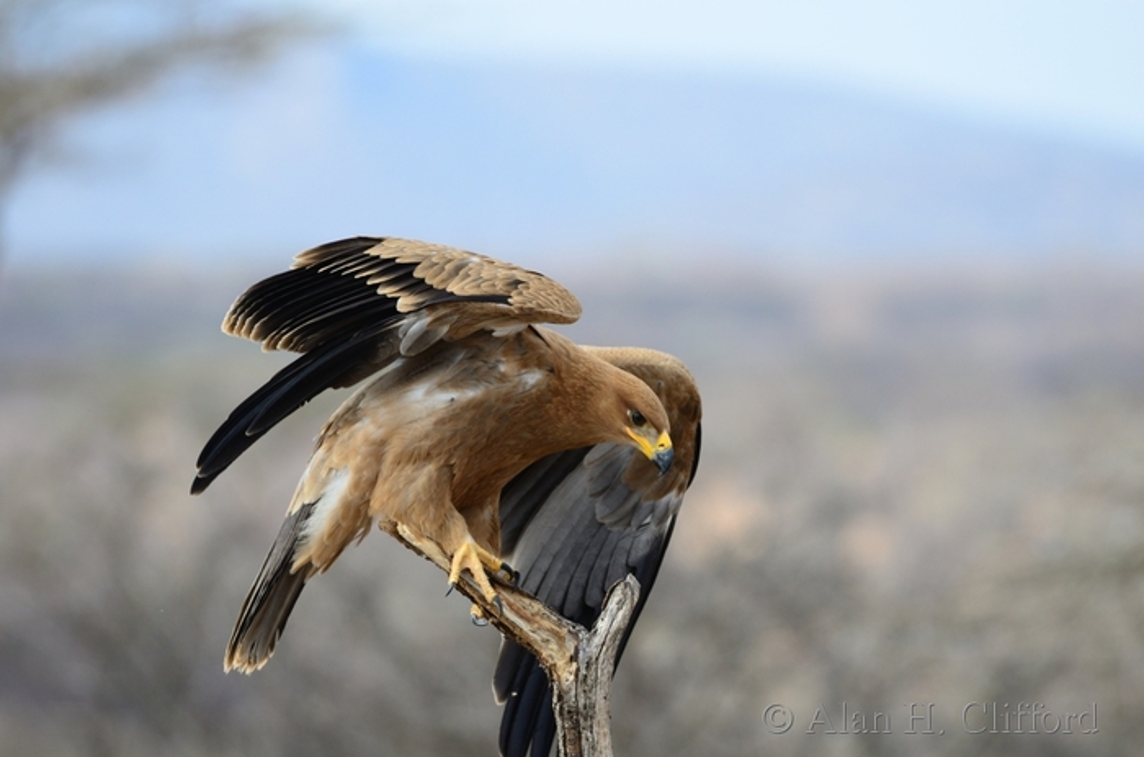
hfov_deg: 4.4
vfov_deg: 2.9
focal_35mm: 465
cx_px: 572
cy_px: 378
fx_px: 14740
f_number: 5.3
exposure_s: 1/500
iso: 250
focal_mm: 310
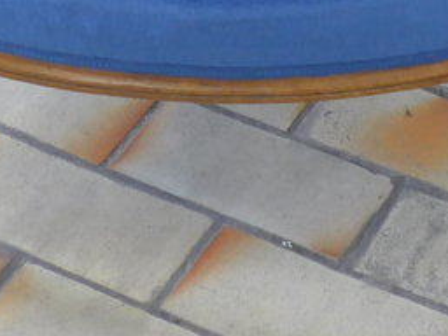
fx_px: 2187
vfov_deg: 8.2
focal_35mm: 169
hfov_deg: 11.7
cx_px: 222
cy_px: -402
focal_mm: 7.5
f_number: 2.4
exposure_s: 1/40
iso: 400
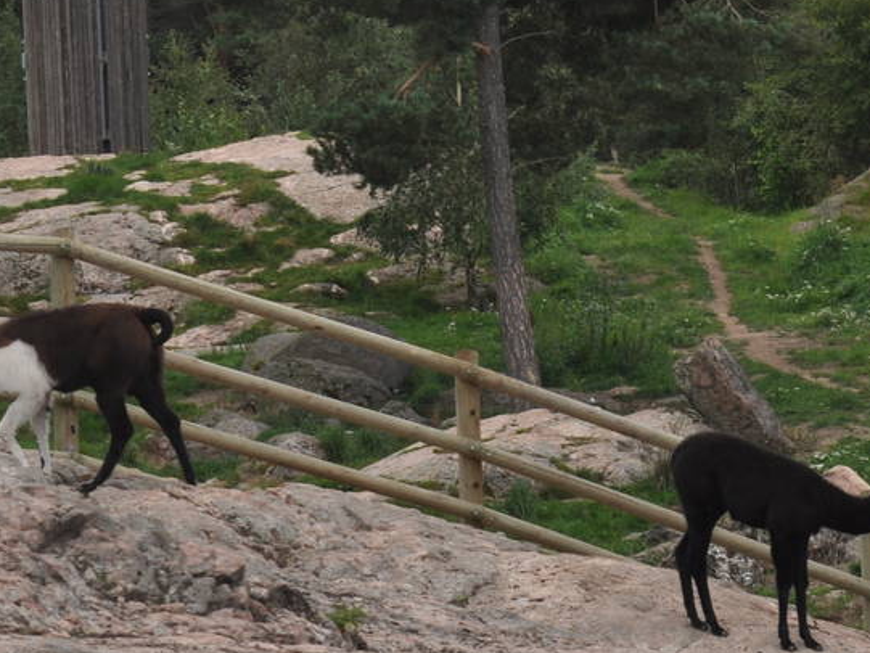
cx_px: 843
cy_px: -81
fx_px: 8030
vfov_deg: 4.6
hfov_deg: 6.2
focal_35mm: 319
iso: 200
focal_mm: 75
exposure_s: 1/200
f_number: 9
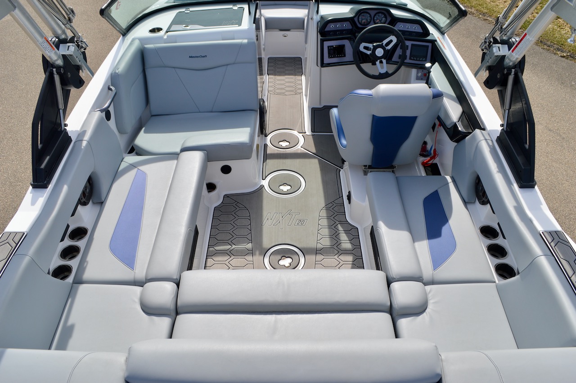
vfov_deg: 47.9
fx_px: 432
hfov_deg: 67.4
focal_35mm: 27
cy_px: 192
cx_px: 288
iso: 100
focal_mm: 18
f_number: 8
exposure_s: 1/250
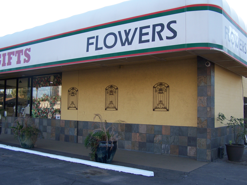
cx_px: 124
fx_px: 271
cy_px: 92
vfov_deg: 37.7
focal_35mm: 38
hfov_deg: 49.0
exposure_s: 1/200
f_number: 2.8
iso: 80
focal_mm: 6.3
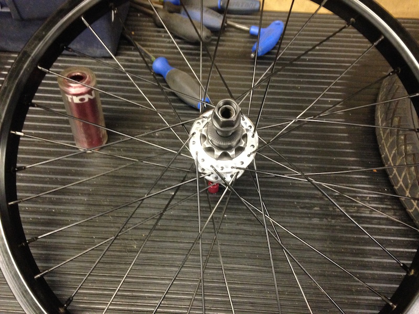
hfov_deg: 55.4
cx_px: 210
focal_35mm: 33
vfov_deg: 42.9
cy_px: 157
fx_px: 399
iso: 400
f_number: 2.4
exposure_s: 1/17
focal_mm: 4.12
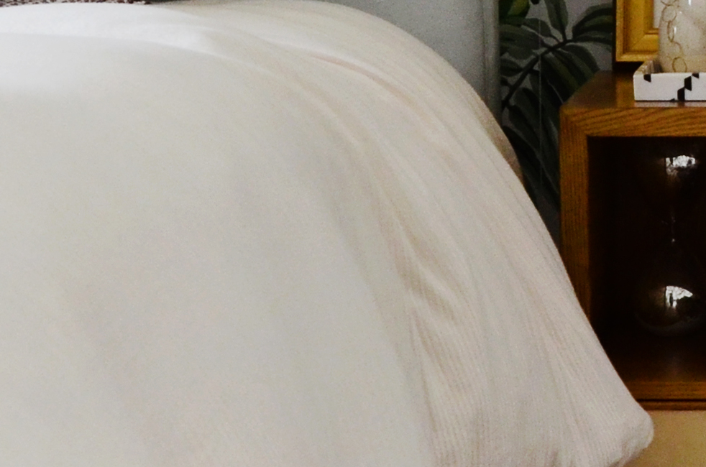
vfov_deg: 8.4
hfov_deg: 12.4
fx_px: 3189
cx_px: 829
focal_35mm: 163
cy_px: 82
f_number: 6.3
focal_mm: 22
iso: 800
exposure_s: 1/50
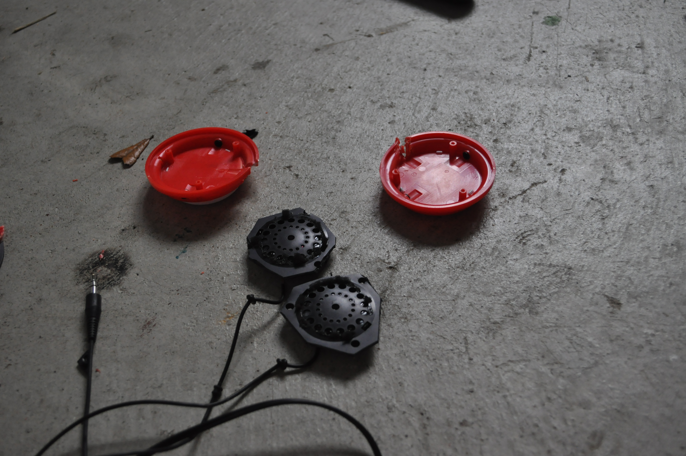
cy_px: 228
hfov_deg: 45.0
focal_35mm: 44
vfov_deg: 30.8
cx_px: 343
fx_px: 828
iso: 800
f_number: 4.5
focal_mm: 29
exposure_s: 1/50
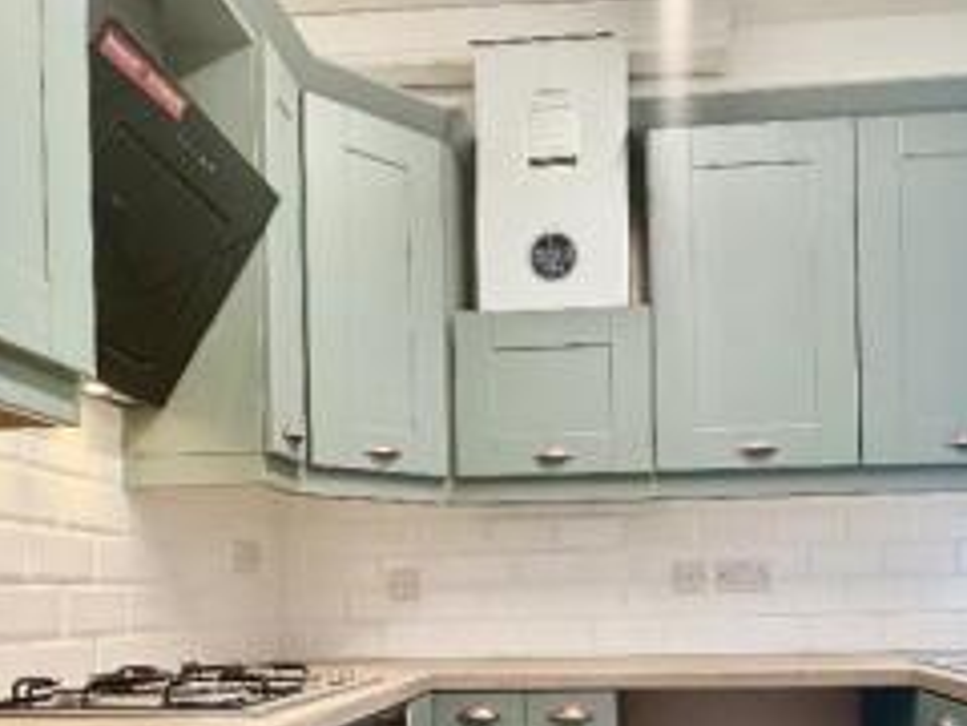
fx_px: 950
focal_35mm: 34
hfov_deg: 53.6
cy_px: 615
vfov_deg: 39.6
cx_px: 578
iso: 125
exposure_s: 1/100
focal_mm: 2.22
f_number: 2.2
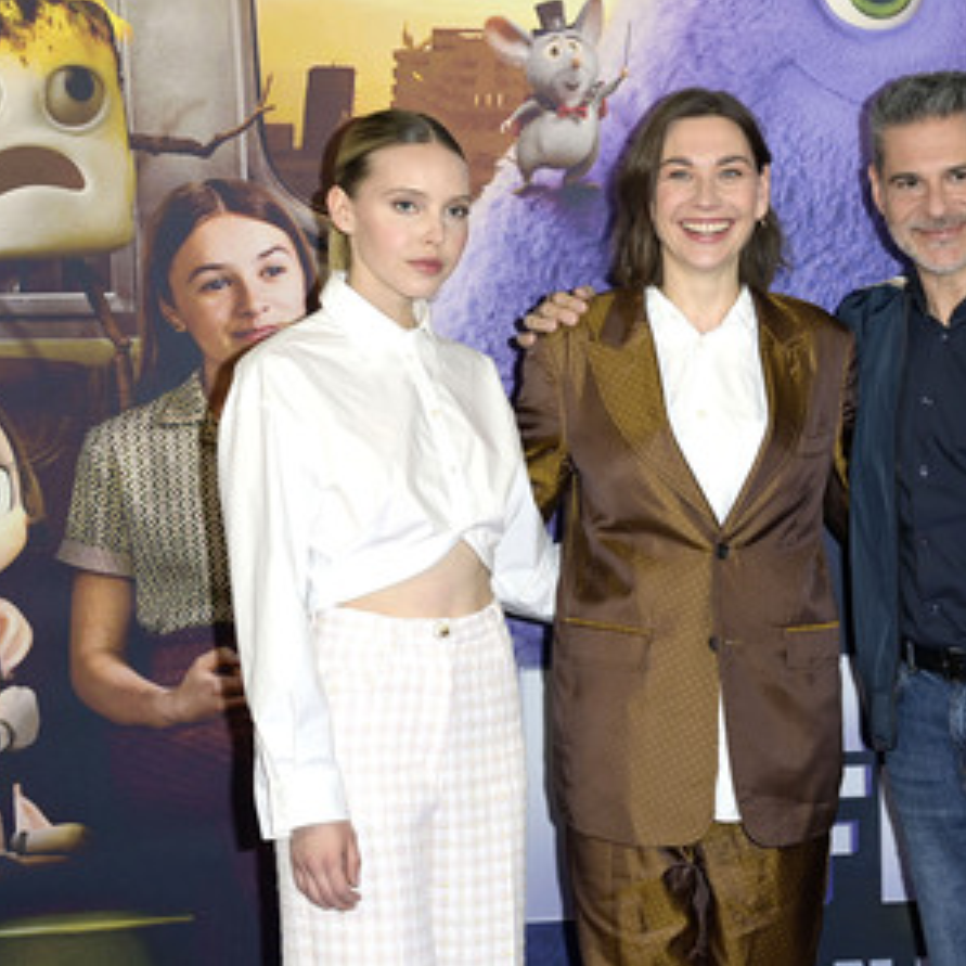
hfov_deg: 24.1
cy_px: 481
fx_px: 2242
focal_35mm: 71
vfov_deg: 24.3
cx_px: 714
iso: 320
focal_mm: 55
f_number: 5.6
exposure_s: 1/200
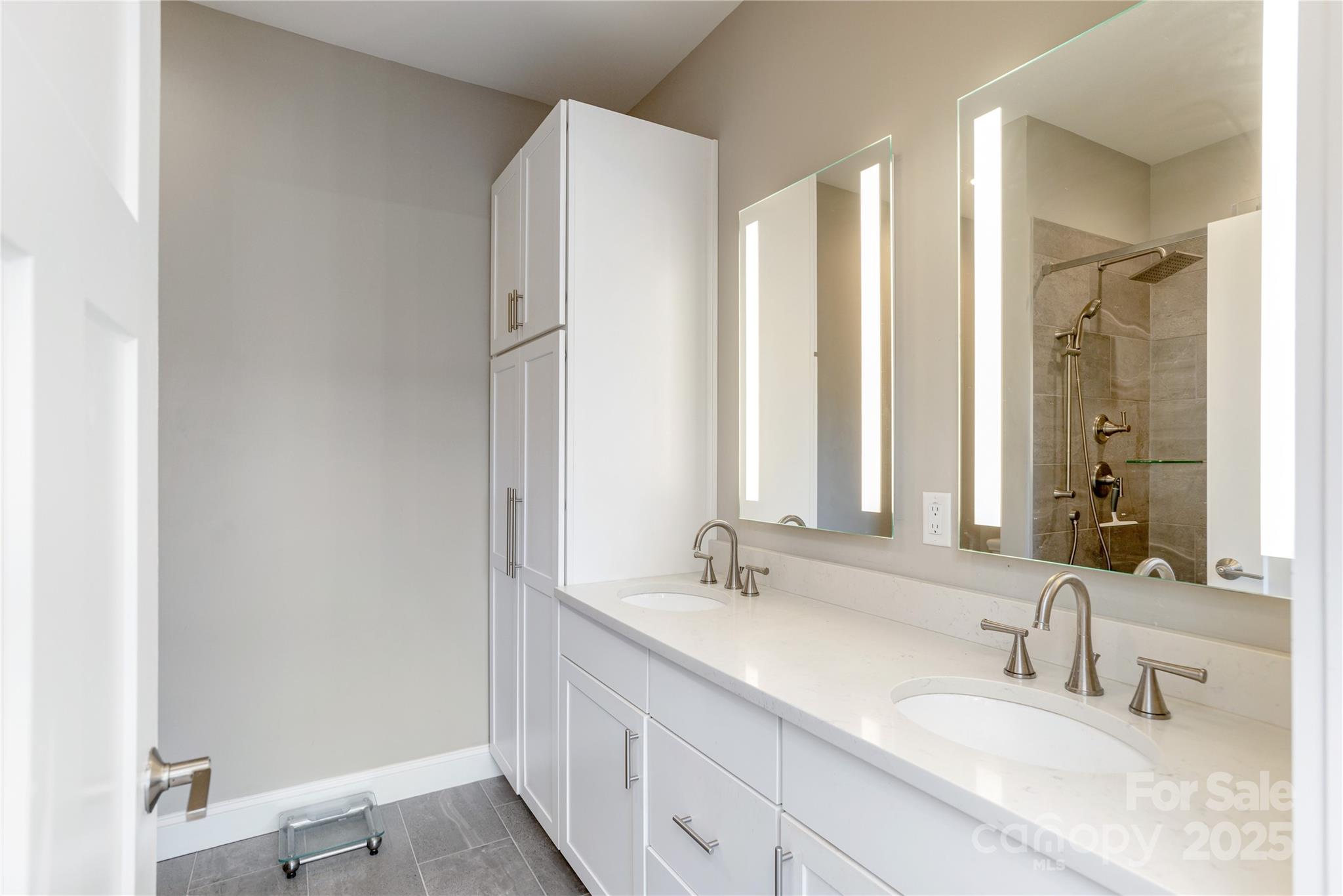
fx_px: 634
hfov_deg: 93.3
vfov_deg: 70.5
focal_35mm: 17
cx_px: 672
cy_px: 448
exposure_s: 1/25
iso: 320
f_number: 7.1
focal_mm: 17
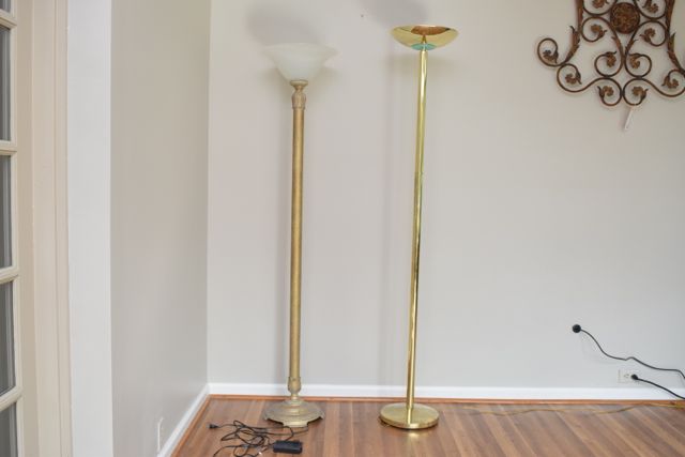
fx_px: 657
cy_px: 228
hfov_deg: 55.1
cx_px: 342
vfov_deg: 38.4
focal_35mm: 34
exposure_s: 1/125
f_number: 5.6
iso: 800
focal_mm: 23
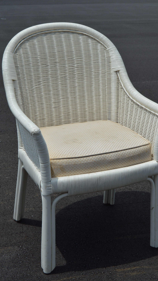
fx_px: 469
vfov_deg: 33.3
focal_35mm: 63
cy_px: 140
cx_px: 84
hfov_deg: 19.1
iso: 100
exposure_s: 1/200
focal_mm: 40
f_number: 13
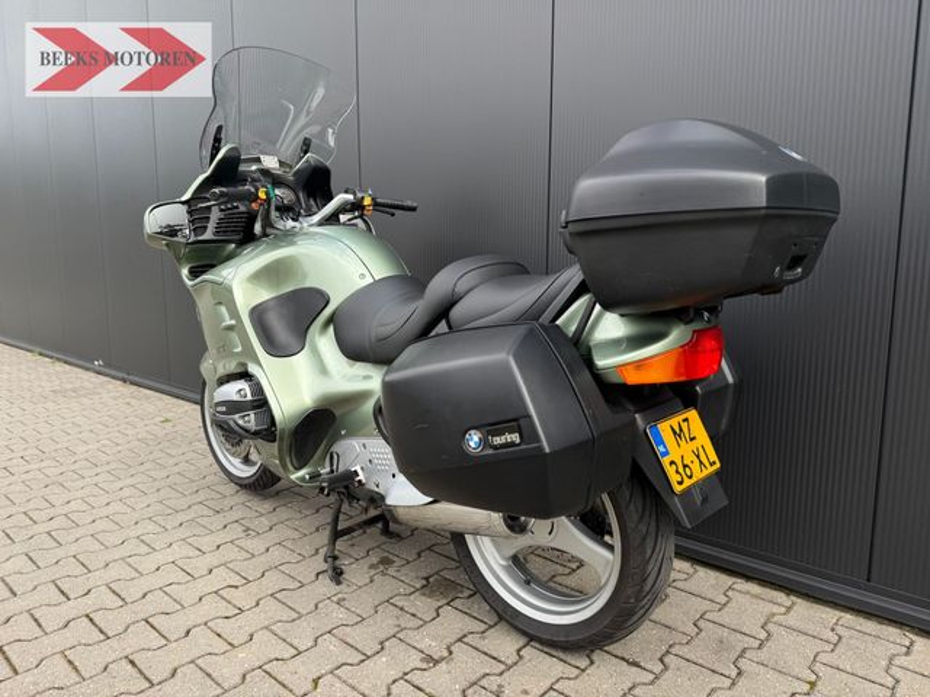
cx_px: 465
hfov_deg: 71.6
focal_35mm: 24
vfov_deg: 56.8
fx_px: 645
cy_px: 348
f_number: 1.78
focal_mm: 6.76
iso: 80
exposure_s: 1/1361
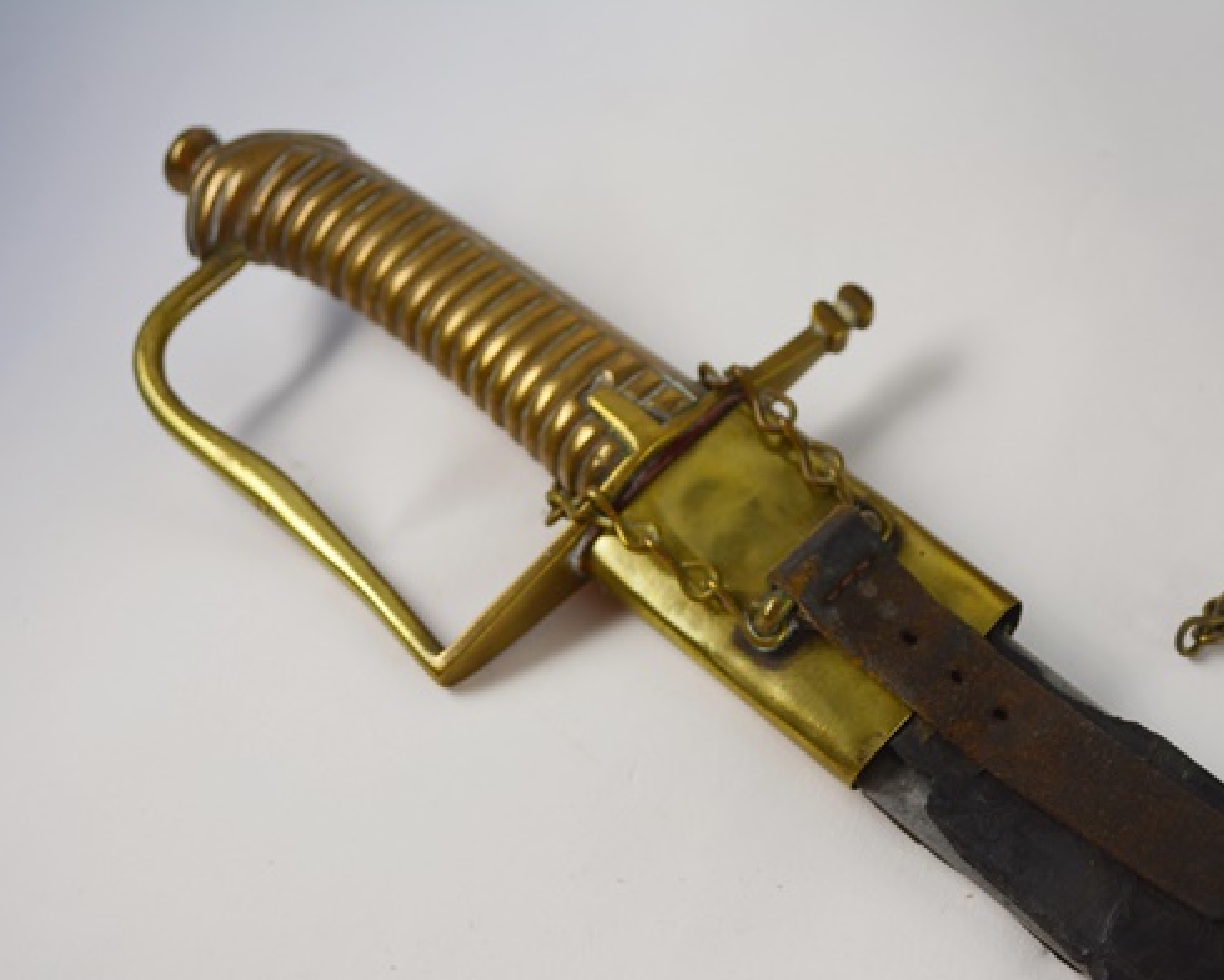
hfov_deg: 30.5
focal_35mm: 62
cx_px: 667
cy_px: 498
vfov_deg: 24.6
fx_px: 2246
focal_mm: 36
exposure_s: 1/125
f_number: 5.6
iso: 220
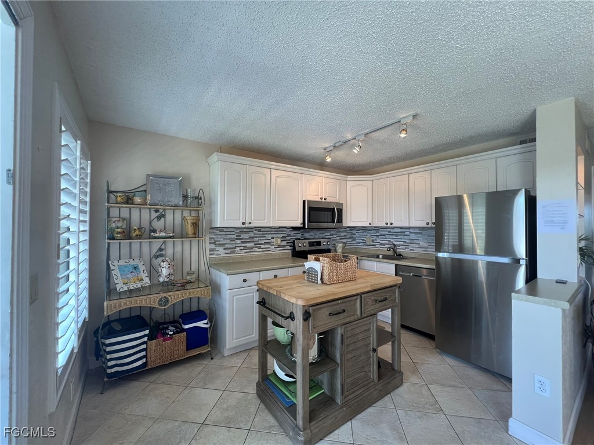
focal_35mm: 13
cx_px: 297
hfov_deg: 106.2
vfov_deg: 89.9
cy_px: 222
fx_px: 223
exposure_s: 1/120
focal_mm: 1.57
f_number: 1.8
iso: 250
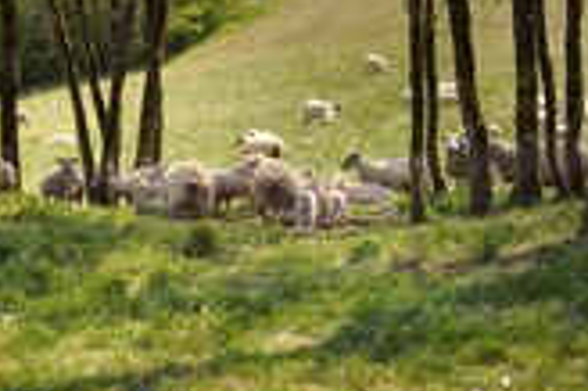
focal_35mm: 82
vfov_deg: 16.5
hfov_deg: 22.6
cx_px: -140
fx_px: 1338
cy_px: 287
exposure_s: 1/200
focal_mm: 32
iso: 200
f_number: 10
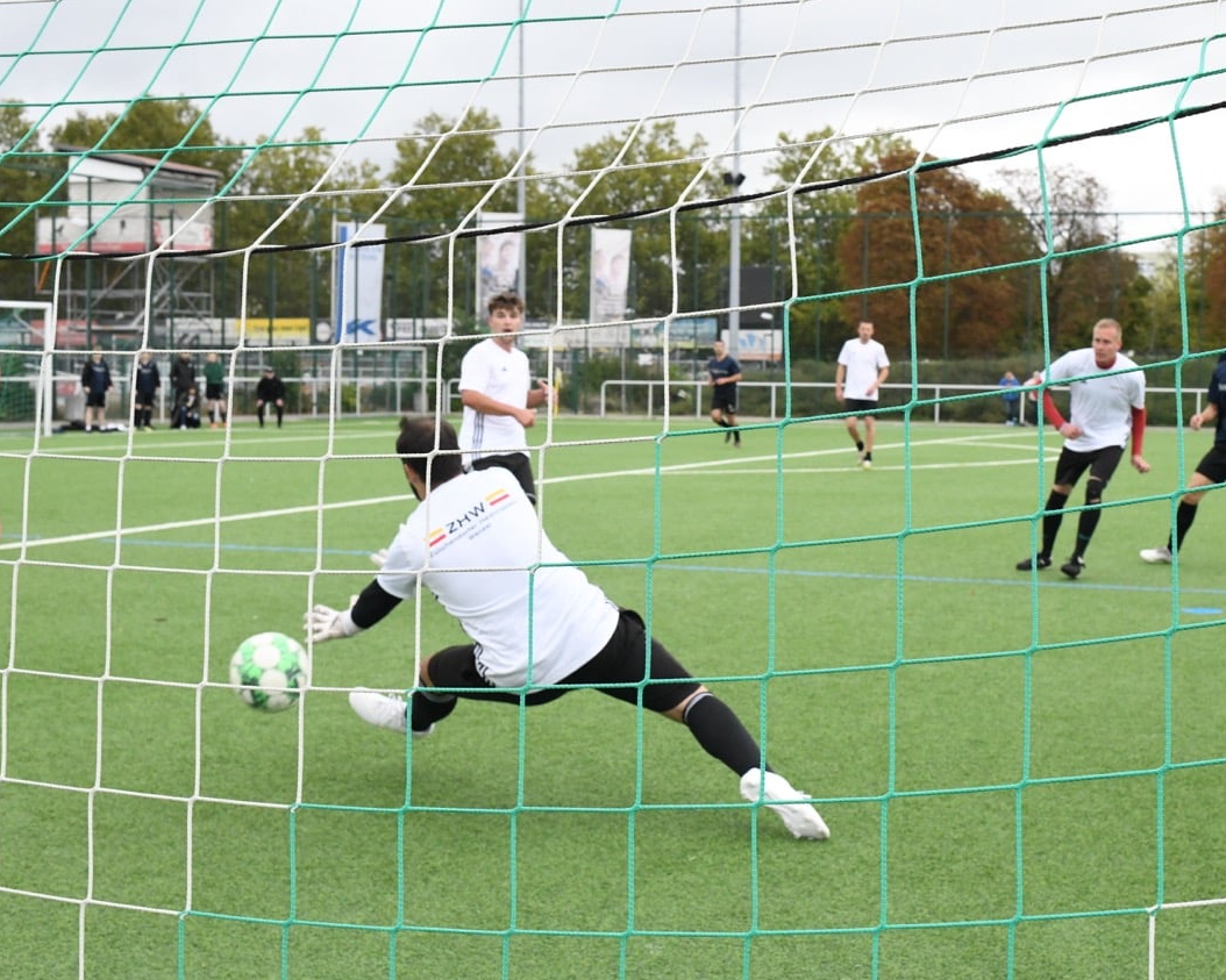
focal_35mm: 57
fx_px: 2068
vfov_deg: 26.7
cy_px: 495
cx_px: 682
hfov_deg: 33.0
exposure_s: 1/1000
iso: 6400
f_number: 13
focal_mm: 50
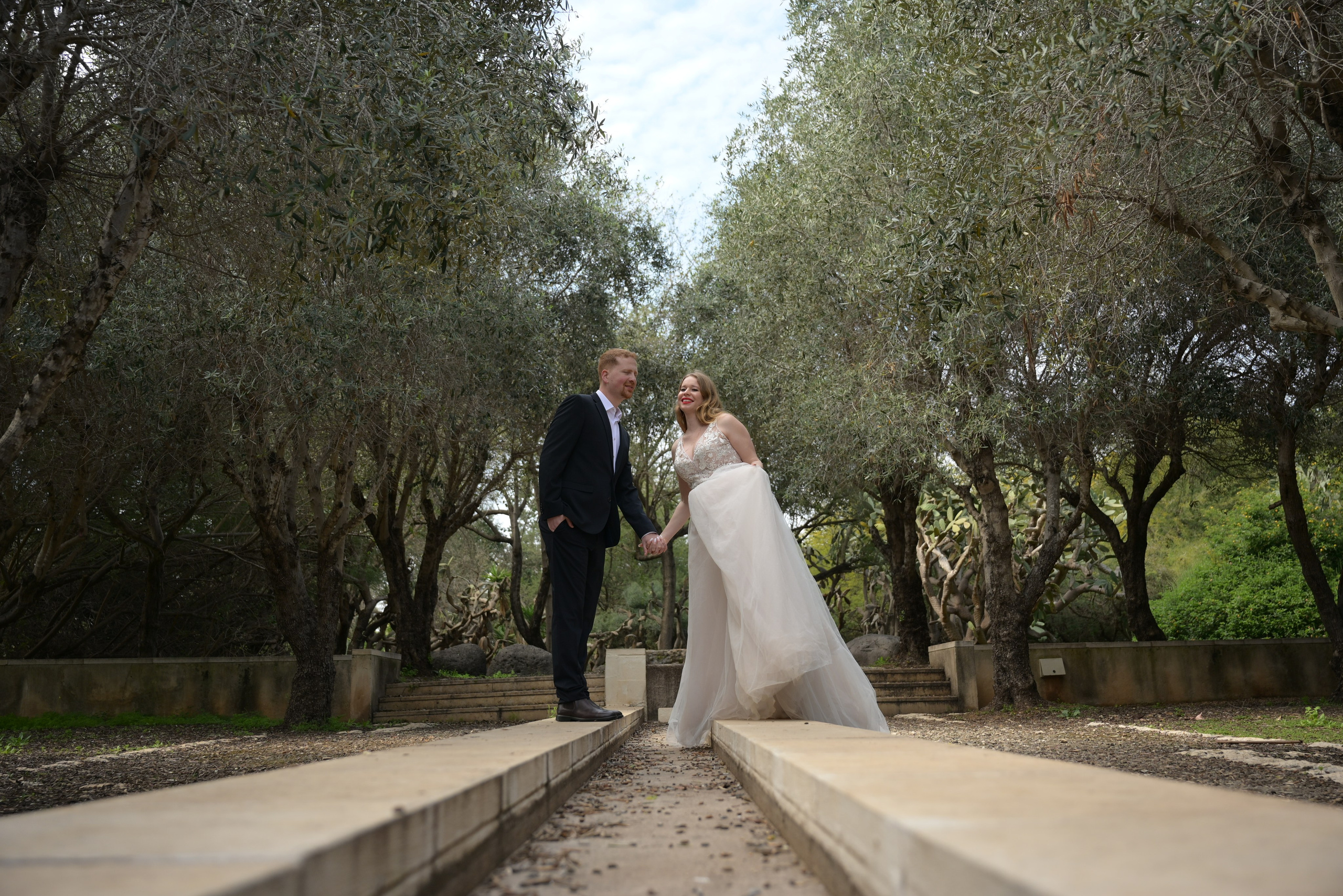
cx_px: 672
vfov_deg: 40.6
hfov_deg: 57.9
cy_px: 448
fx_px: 1213
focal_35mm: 32
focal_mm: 32.5
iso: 125
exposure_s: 1/500
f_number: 3.5
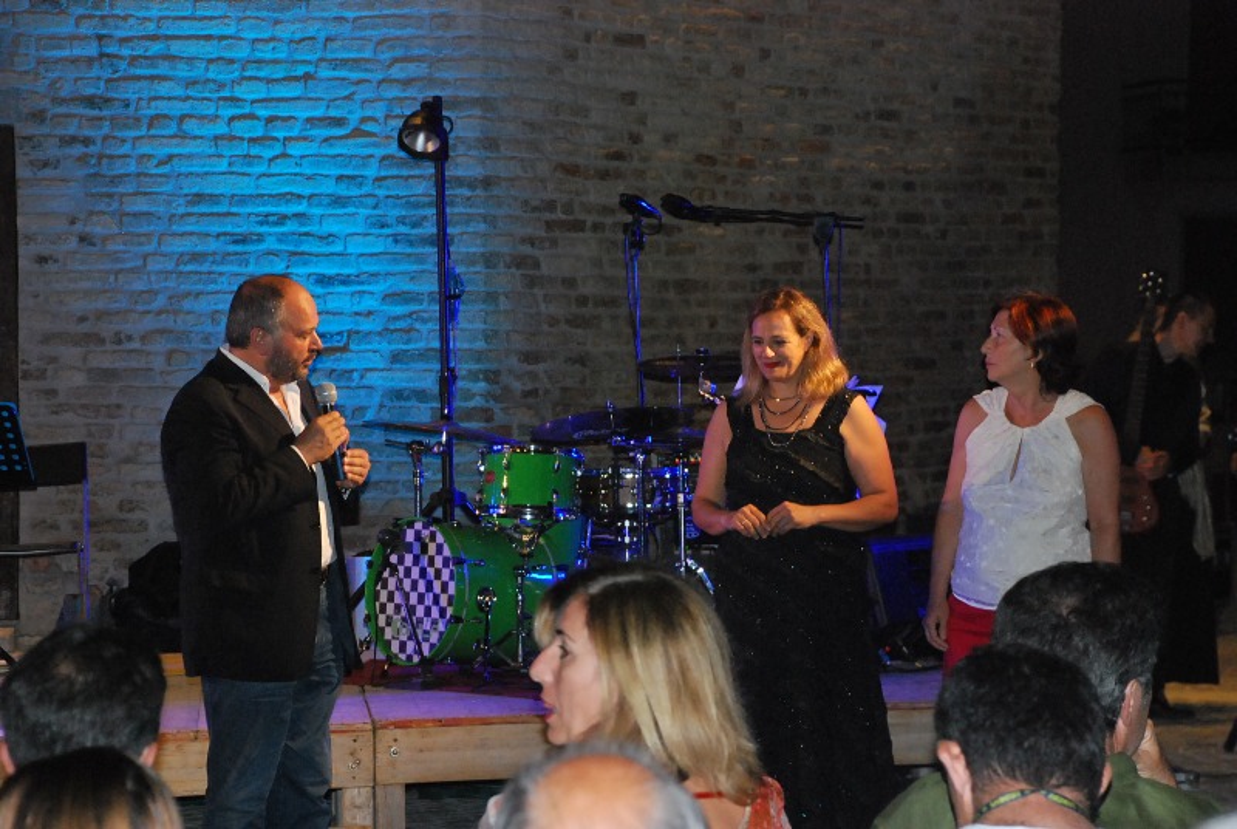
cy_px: 414
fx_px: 3871
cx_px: 618
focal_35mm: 112
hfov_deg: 18.2
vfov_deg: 12.2
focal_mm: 75
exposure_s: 1/60
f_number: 5.6
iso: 1600
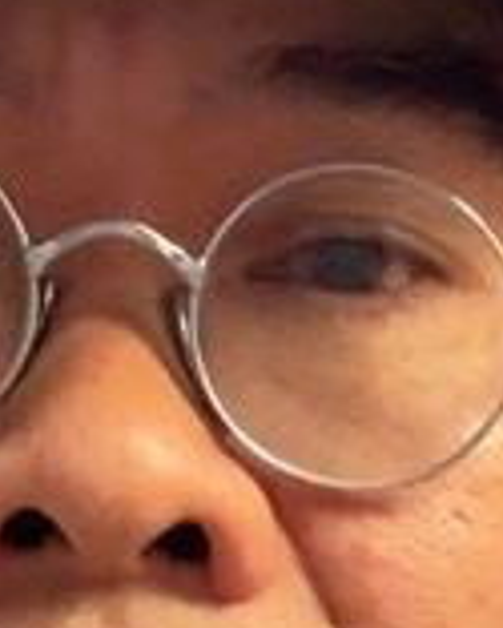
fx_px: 3569
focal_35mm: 192
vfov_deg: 9.1
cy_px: -829
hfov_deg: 7.8
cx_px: -390
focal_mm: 2.71
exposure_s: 1/60
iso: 200
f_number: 1.9
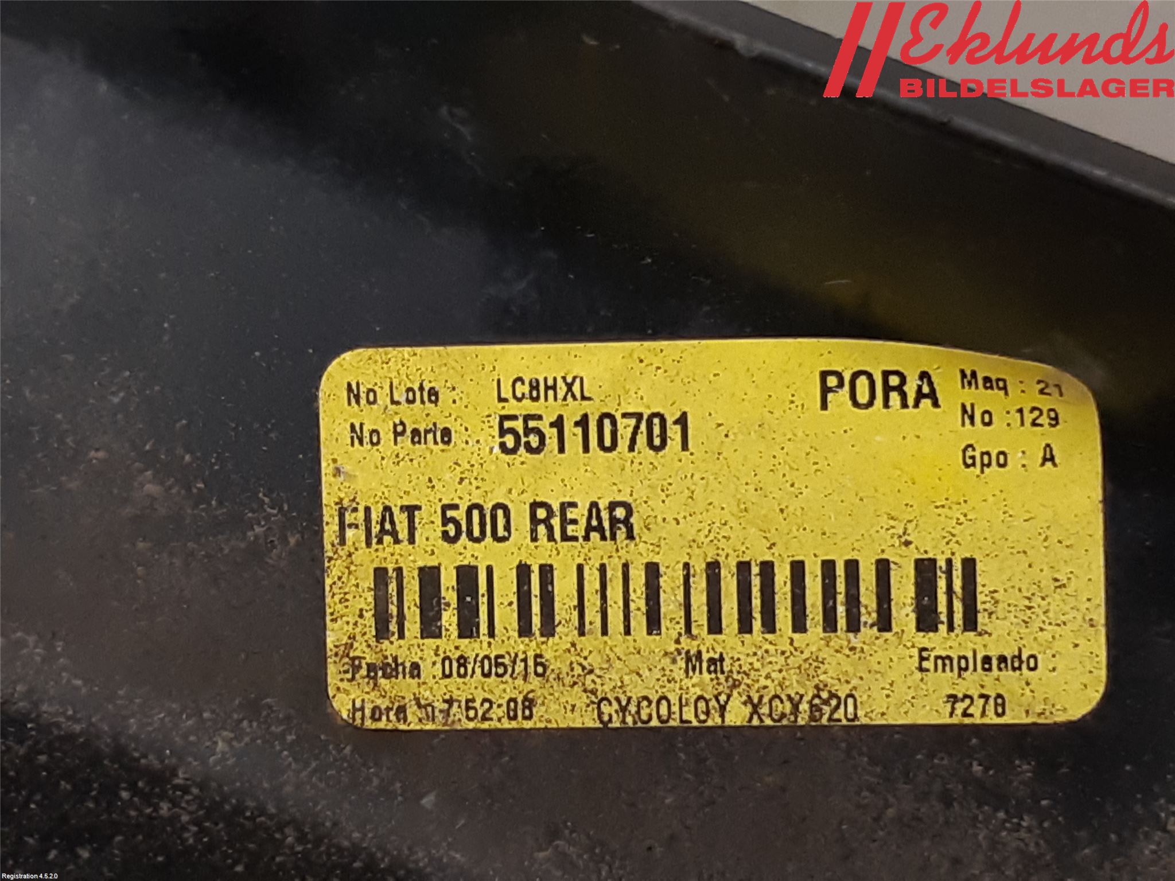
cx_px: 588
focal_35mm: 26
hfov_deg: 67.3
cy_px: 440
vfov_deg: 53.1
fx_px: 883
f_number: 1.7
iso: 100
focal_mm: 3.93
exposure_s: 1/50
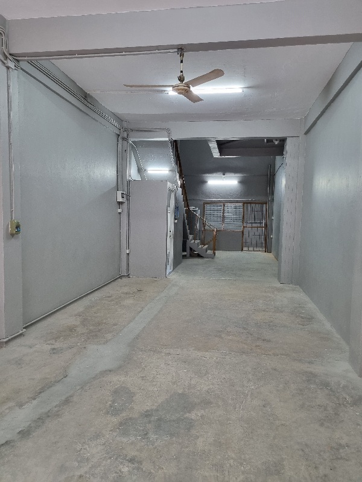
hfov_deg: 53.1
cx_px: 181
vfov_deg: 67.3
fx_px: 363
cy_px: 241
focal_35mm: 26
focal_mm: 5.4
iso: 500
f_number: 1.8
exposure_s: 1/50
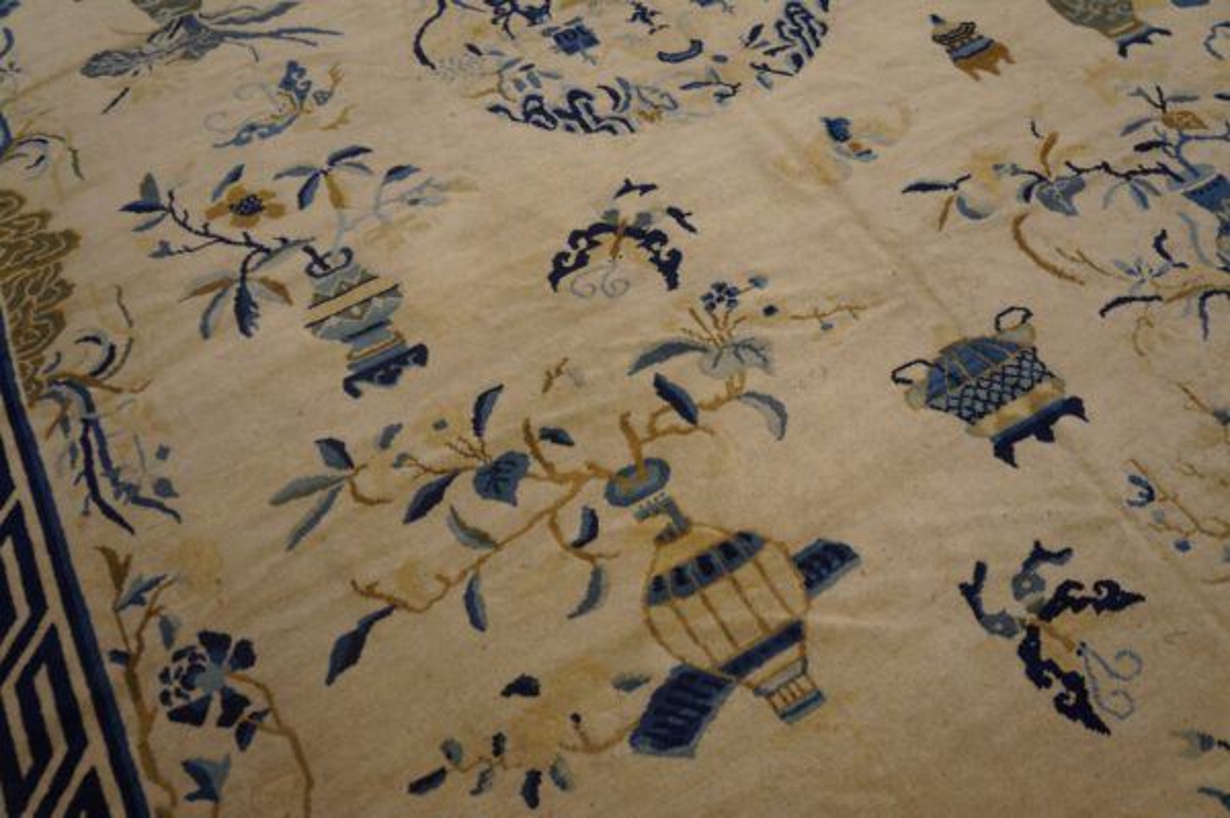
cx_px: 615
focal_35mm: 30
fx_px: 1024
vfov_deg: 43.5
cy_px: 409
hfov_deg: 62.0
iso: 320
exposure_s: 1/60
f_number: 4
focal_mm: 20
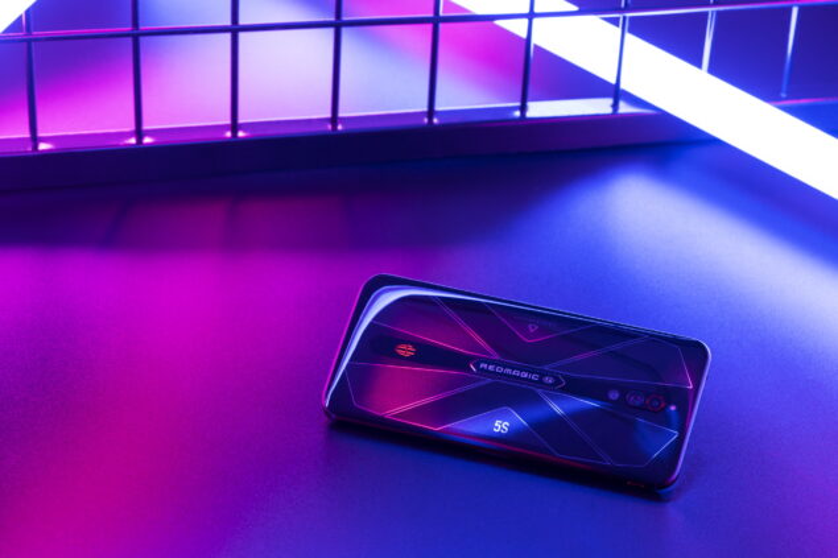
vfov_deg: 15.2
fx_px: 2094
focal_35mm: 90
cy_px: 279
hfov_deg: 22.6
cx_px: 419
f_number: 10
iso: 1000
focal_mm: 90
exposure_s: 1/5
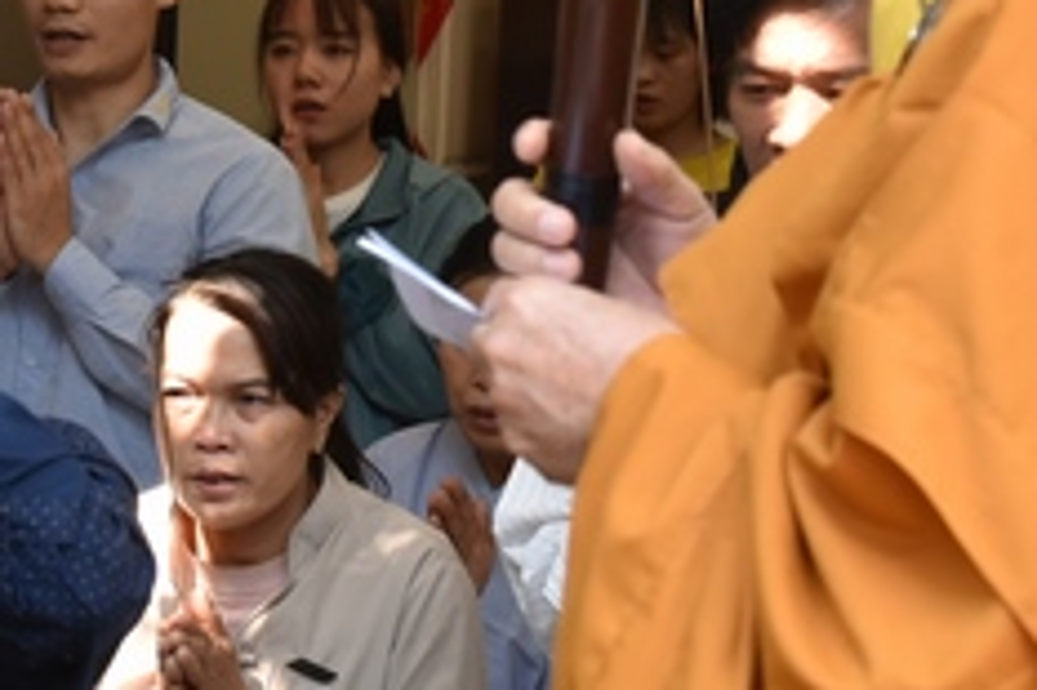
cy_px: -18
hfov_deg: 15.2
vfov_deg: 10.1
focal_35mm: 134
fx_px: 3857
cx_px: 165
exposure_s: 1/160
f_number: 6.3
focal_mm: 48
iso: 1250
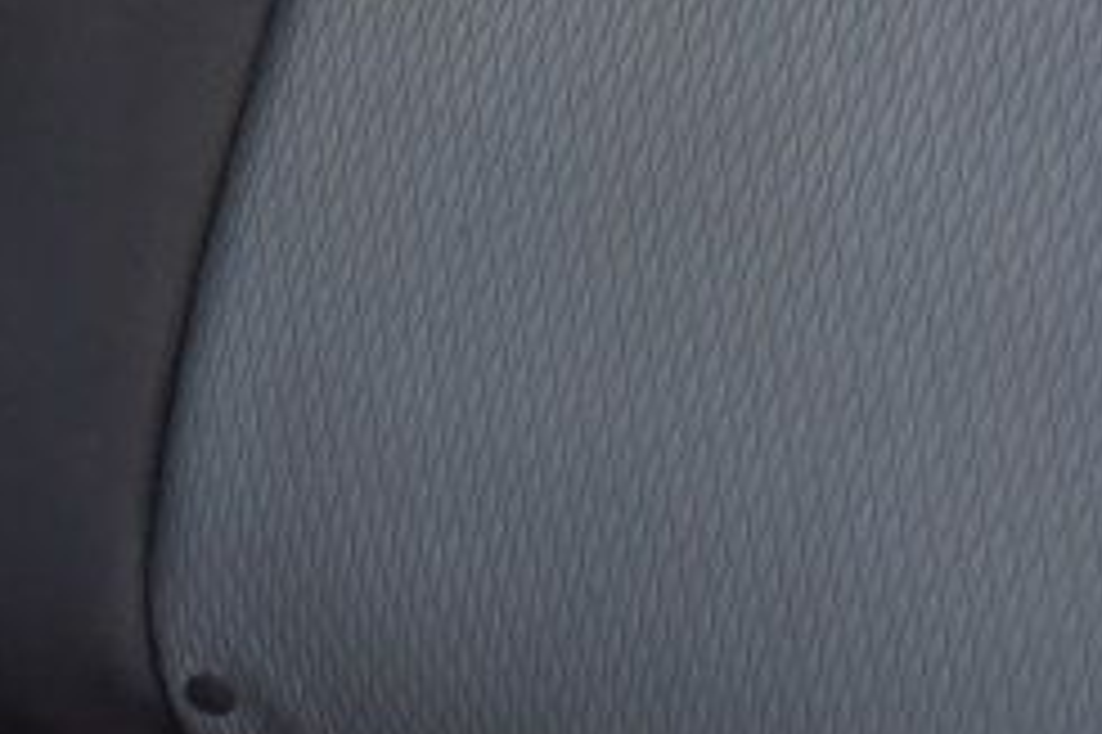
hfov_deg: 18.1
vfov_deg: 11.4
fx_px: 3457
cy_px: -491
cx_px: 342
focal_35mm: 113
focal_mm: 18
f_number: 6.3
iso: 640
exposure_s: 1/15
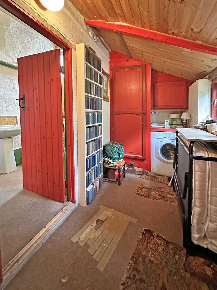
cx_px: 108
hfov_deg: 85.7
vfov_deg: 102.1
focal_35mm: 14
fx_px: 117
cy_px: 145
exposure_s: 1/50
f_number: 2.2
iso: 1250
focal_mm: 2.22
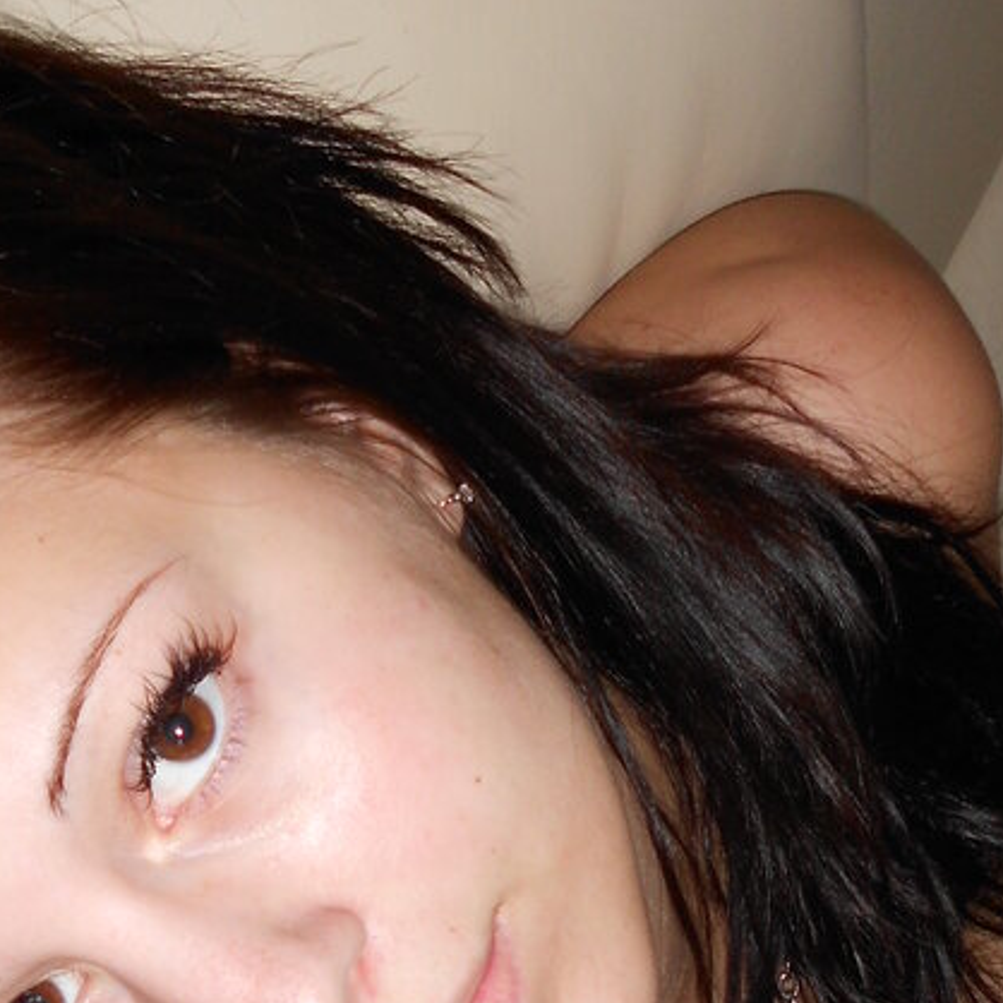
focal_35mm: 66
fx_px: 2164
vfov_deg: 24.4
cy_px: 1089
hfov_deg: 26.1
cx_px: 573
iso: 80
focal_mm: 4.6
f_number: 3.2
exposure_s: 1/25
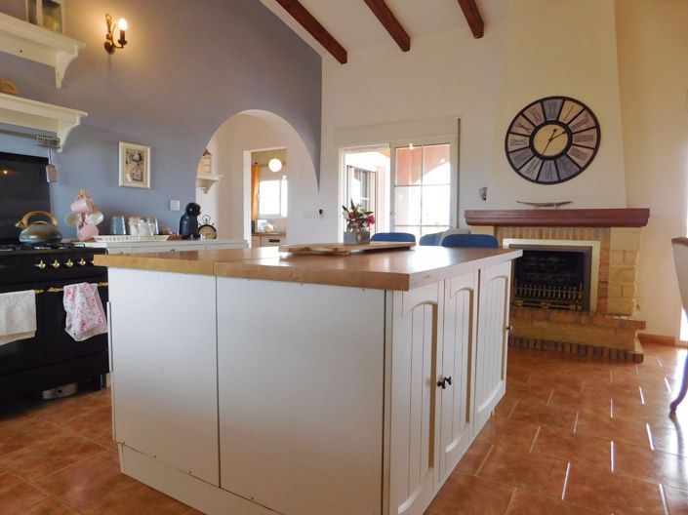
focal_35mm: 23
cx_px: 344
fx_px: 457
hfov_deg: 74.0
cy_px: 258
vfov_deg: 58.8
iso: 125
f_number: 3
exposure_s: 1/60
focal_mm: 4
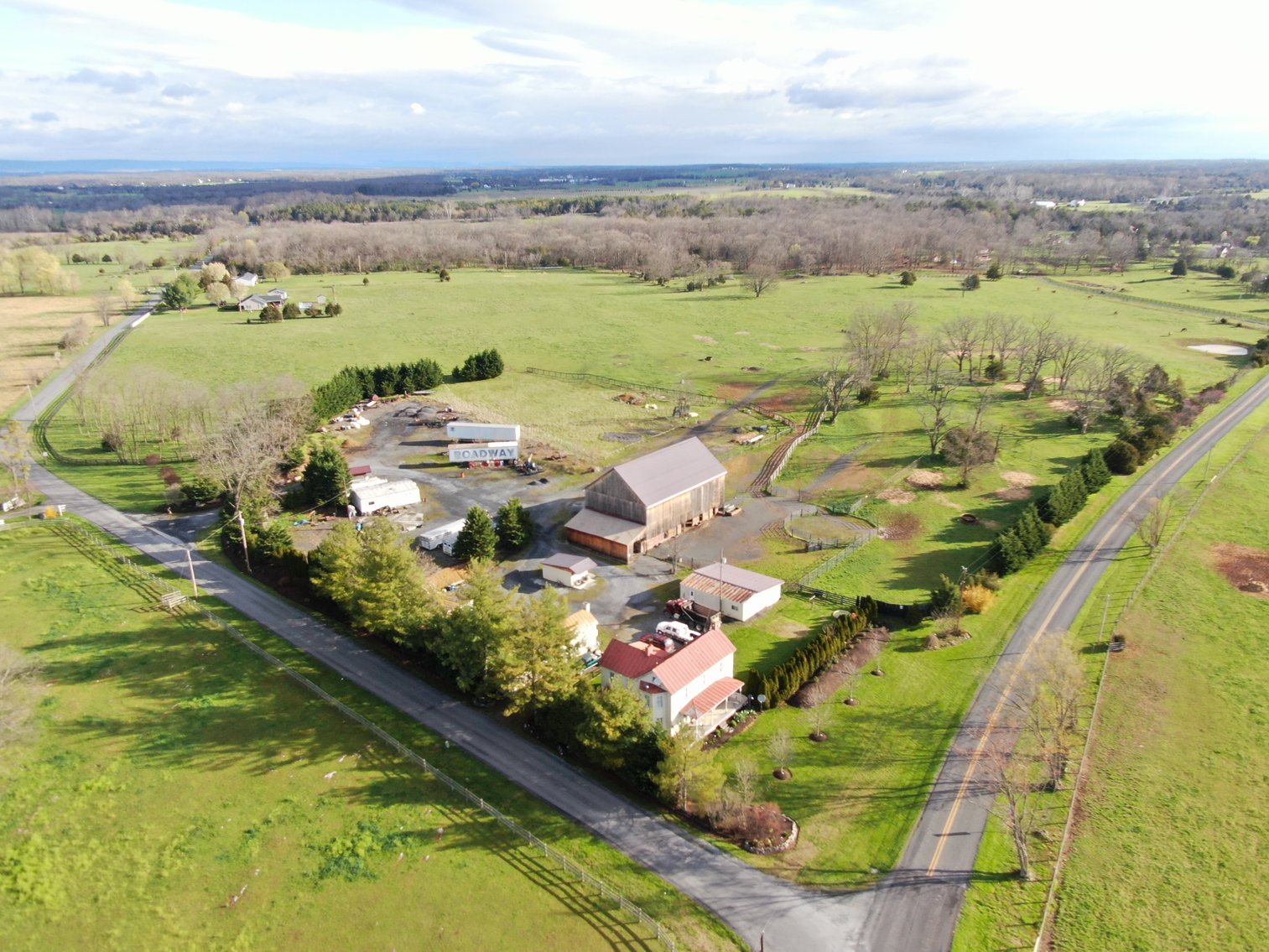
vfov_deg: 54.9
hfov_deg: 69.4
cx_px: 634
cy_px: 476
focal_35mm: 25
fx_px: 917
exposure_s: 1/400
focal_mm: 4.48
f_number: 2.8
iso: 110
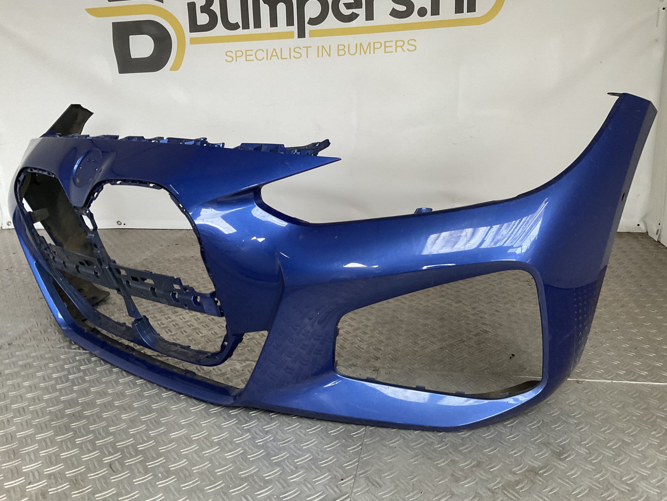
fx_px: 559
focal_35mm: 29
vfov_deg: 48.2
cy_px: 250
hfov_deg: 61.7
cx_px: 334
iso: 100
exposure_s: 1/50
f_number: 1.8
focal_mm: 3
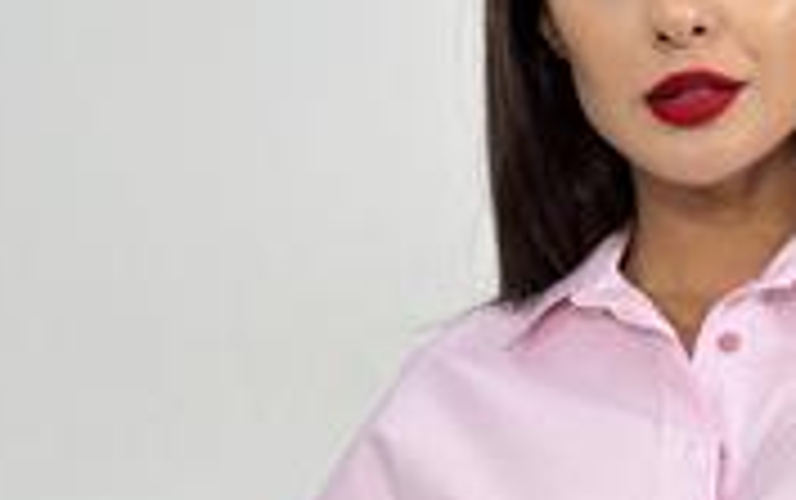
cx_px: 724
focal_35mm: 83
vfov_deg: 15.5
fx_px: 1802
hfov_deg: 24.2
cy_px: 471
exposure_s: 1/100
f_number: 1.5
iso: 40
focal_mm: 5.7
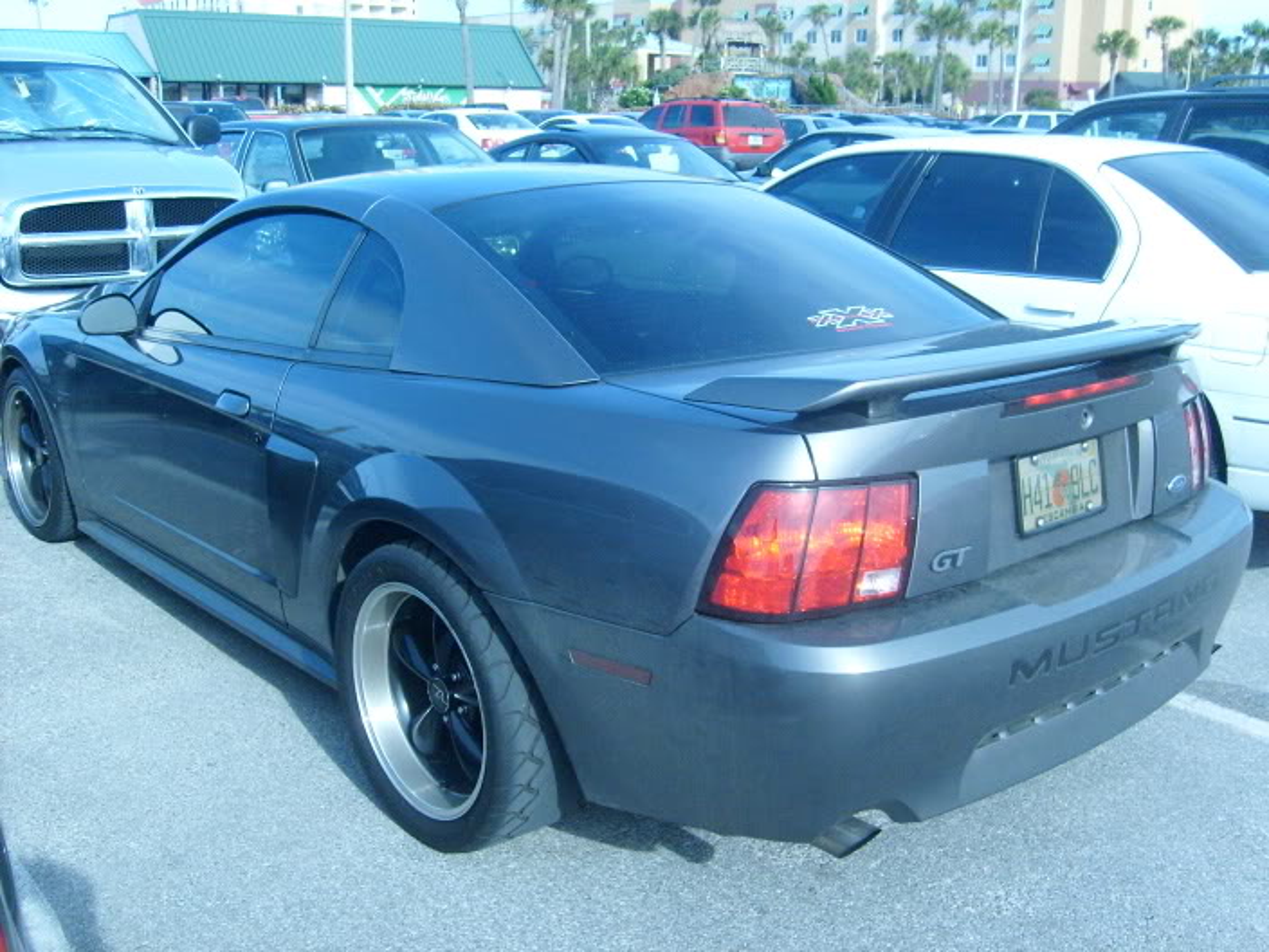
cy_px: 476
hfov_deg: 52.6
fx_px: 1283
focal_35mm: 35
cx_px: 634
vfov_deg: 40.7
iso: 200
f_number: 7.1
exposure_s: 1/250
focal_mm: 5.8
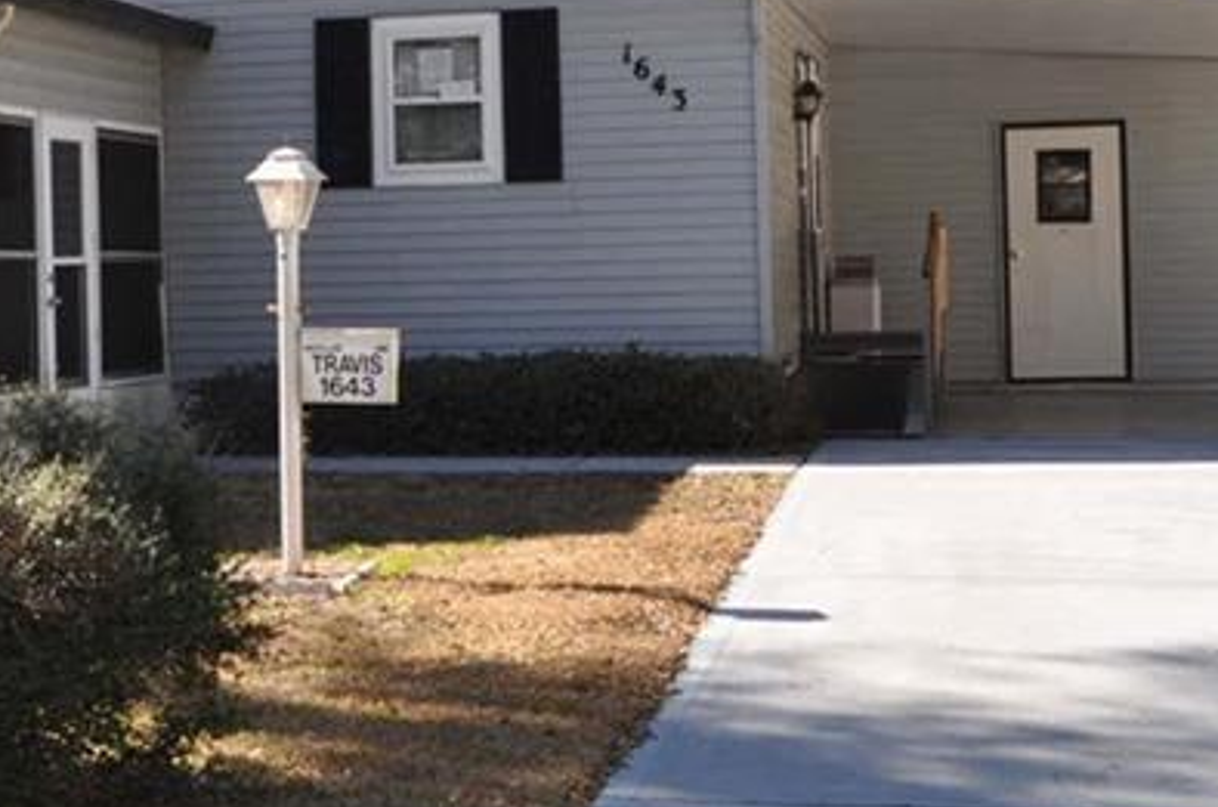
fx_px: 2634
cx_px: 65
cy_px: 215
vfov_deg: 17.3
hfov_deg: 25.1
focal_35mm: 78
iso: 200
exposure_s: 1/200
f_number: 8
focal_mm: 20
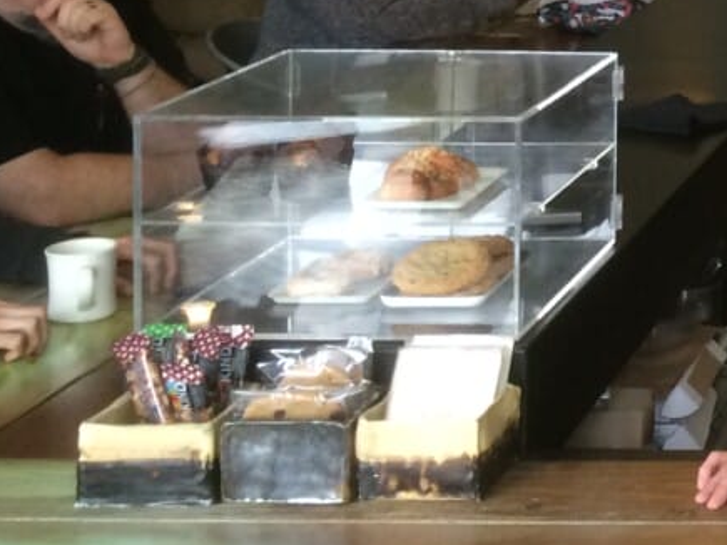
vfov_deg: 14.0
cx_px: 1193
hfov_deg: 17.1
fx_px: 2100
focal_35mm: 100
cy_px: -233
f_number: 2.2
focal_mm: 4.15
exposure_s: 1/30
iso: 100
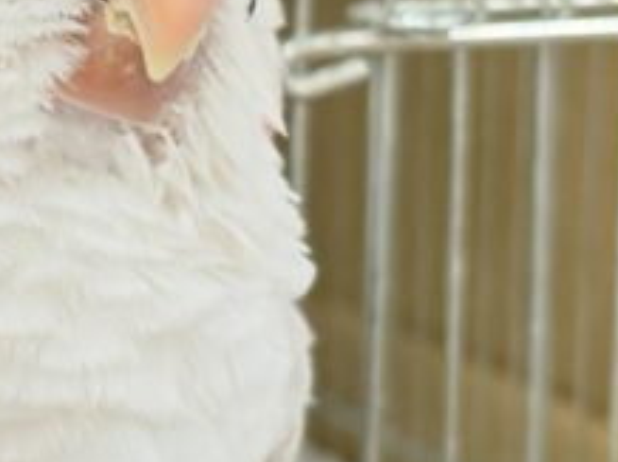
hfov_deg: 12.7
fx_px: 2729
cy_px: 204
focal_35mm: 153
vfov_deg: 9.7
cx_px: -74
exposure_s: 1/50
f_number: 1.6
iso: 80
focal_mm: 5.96
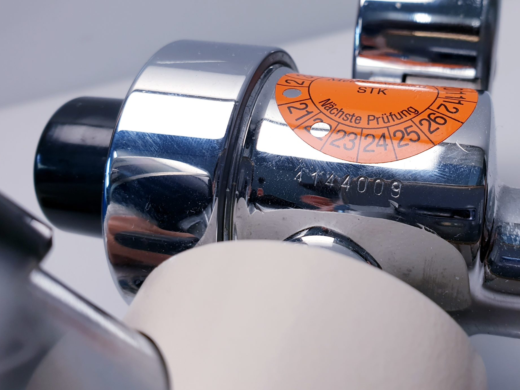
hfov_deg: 50.8
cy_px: 161
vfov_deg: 39.5
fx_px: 541
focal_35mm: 36
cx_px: 329
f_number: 2.4
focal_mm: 4.3
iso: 64
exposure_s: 1/100
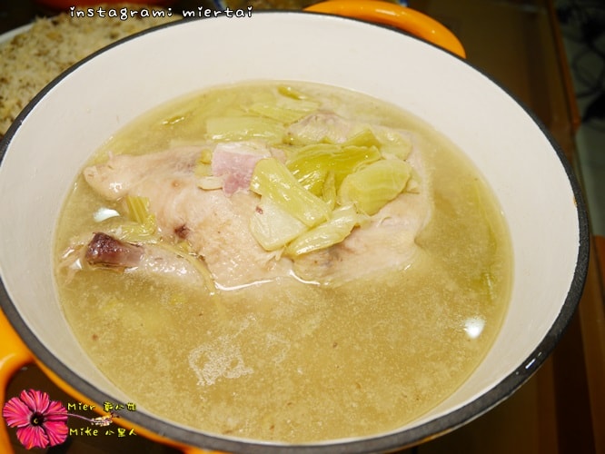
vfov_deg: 53.1
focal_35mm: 26
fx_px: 455
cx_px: 302
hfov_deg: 67.3
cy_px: 227
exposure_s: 1/60
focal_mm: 13
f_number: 3.5
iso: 320
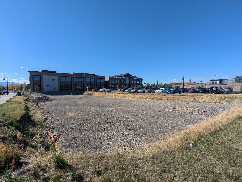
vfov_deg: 78.2
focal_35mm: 16
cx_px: 121
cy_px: 91
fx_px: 112
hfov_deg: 94.4
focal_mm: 2.35
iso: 45
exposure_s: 1/1721
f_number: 2.2
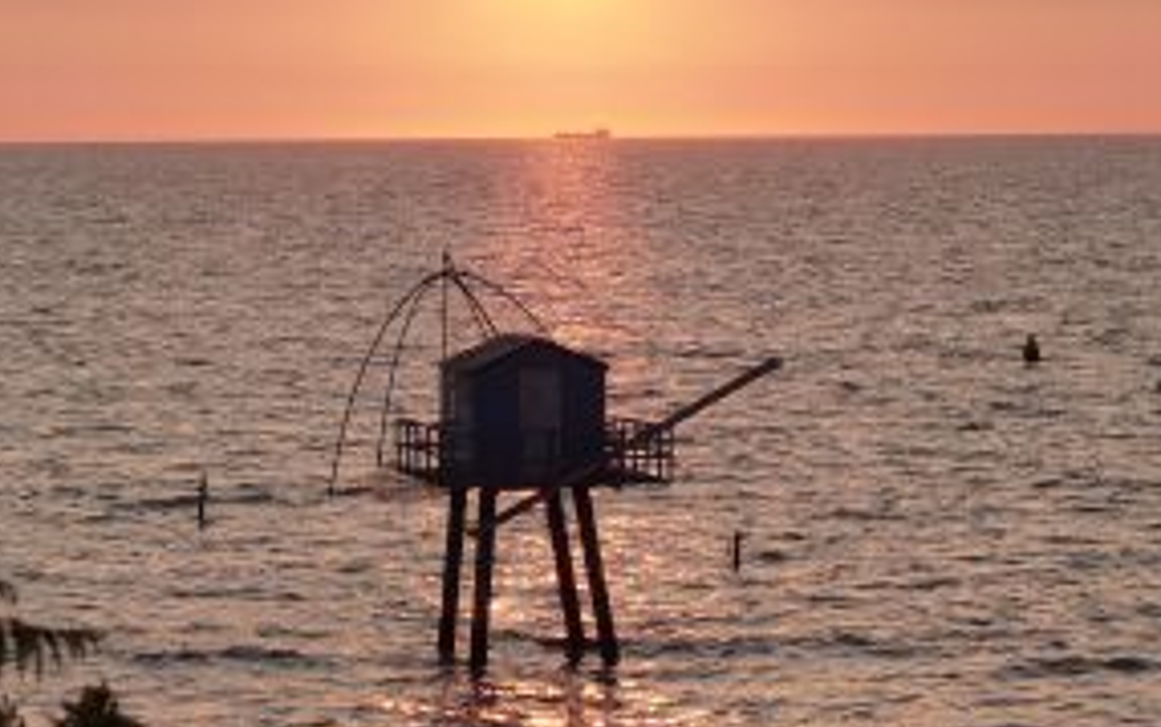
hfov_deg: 11.6
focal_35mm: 180
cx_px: 625
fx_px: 5698
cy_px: 469
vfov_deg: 7.3
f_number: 4
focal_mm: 17.4
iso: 160
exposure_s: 1/640
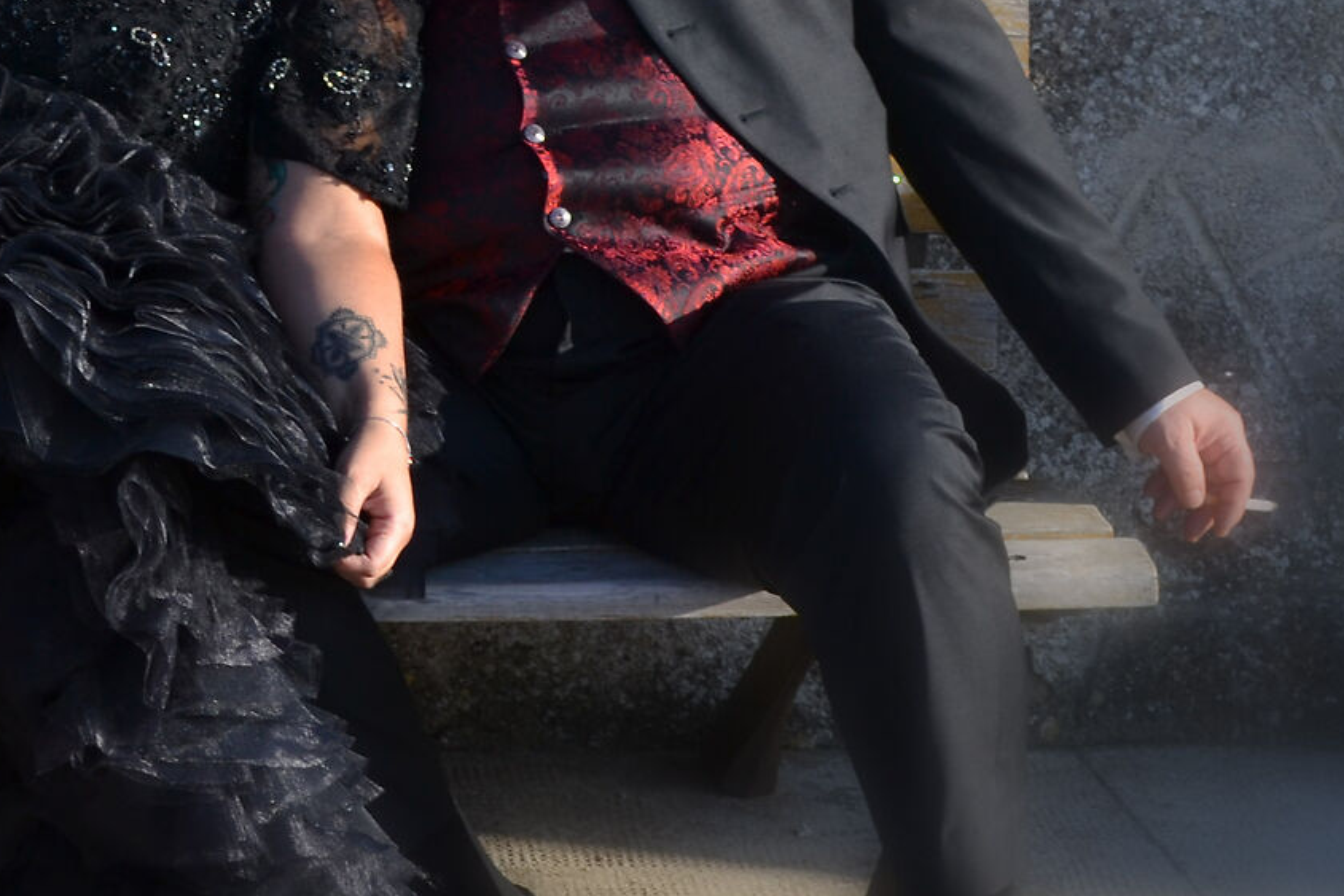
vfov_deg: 10.7
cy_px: 427
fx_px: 4779
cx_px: 269
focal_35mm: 128
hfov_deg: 15.9
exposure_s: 1/160
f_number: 6.3
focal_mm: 30
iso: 100
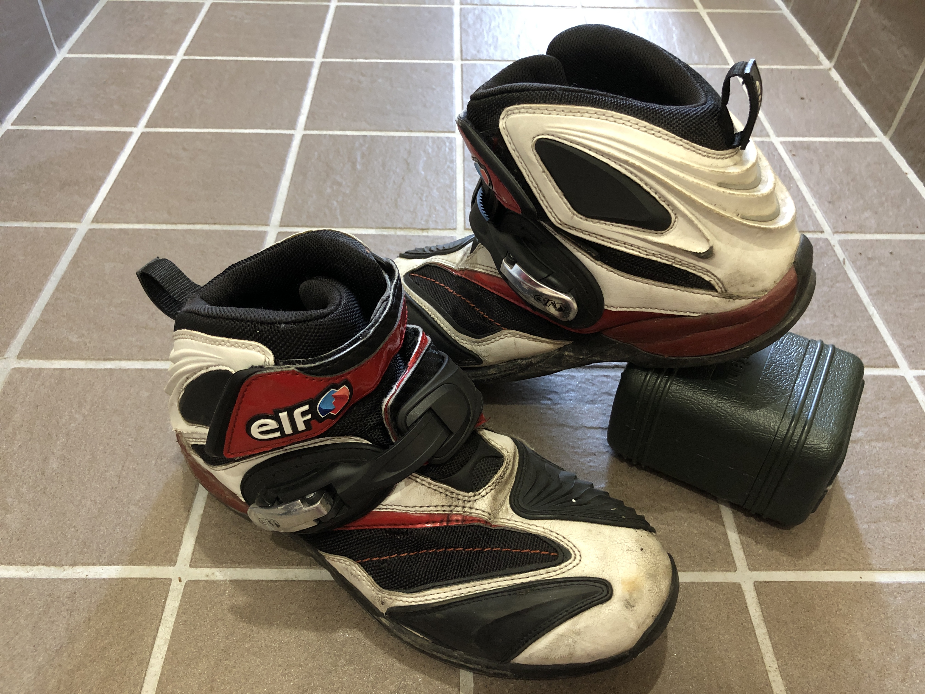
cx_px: 462
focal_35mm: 28
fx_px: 748
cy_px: 347
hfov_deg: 63.4
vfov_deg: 49.7
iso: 100
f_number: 1.8
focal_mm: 3.99
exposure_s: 1/9
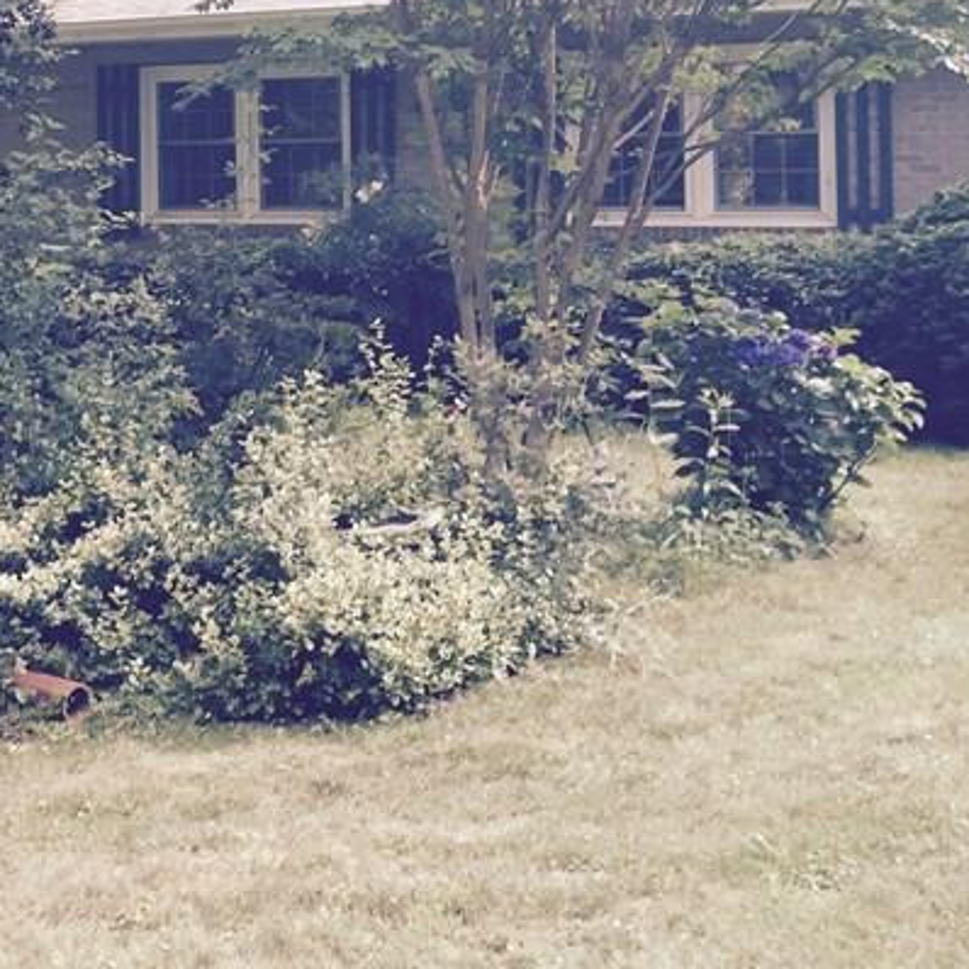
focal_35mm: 66
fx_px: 2090
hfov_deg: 24.1
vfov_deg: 25.7
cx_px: -136
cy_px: 209
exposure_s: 1/120
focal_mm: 4.15
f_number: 2.2
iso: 50
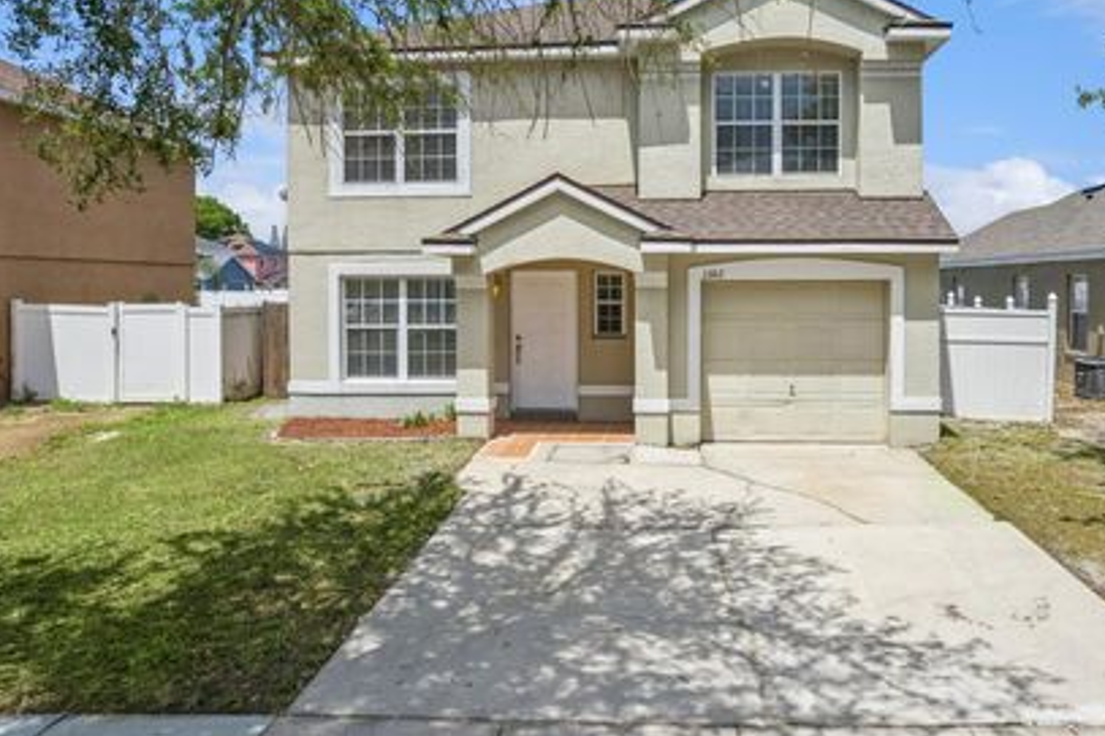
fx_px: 828
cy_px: 287
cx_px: 630
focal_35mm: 27
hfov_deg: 67.1
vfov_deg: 47.6
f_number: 2.8
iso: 100
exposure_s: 1/4000
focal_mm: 8.4
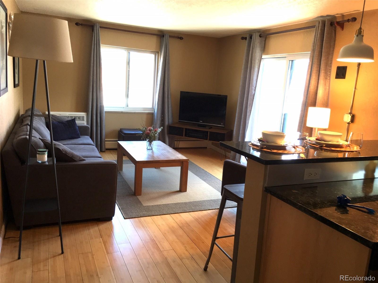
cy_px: 142
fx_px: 317
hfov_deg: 61.7
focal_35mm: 29
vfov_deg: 48.2
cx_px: 189
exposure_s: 1/30
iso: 40
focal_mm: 4.15
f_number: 2.2
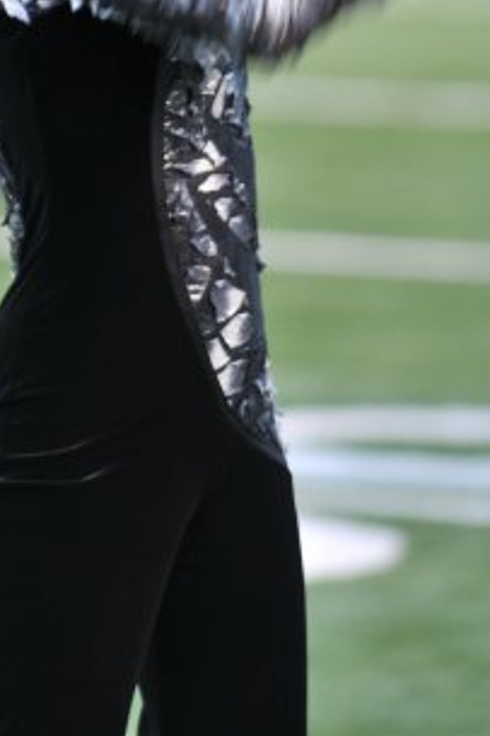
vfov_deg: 3.5
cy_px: 68
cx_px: 139
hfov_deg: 2.3
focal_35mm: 590
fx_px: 12059
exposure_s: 1/60
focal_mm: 200
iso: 200
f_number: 2.8
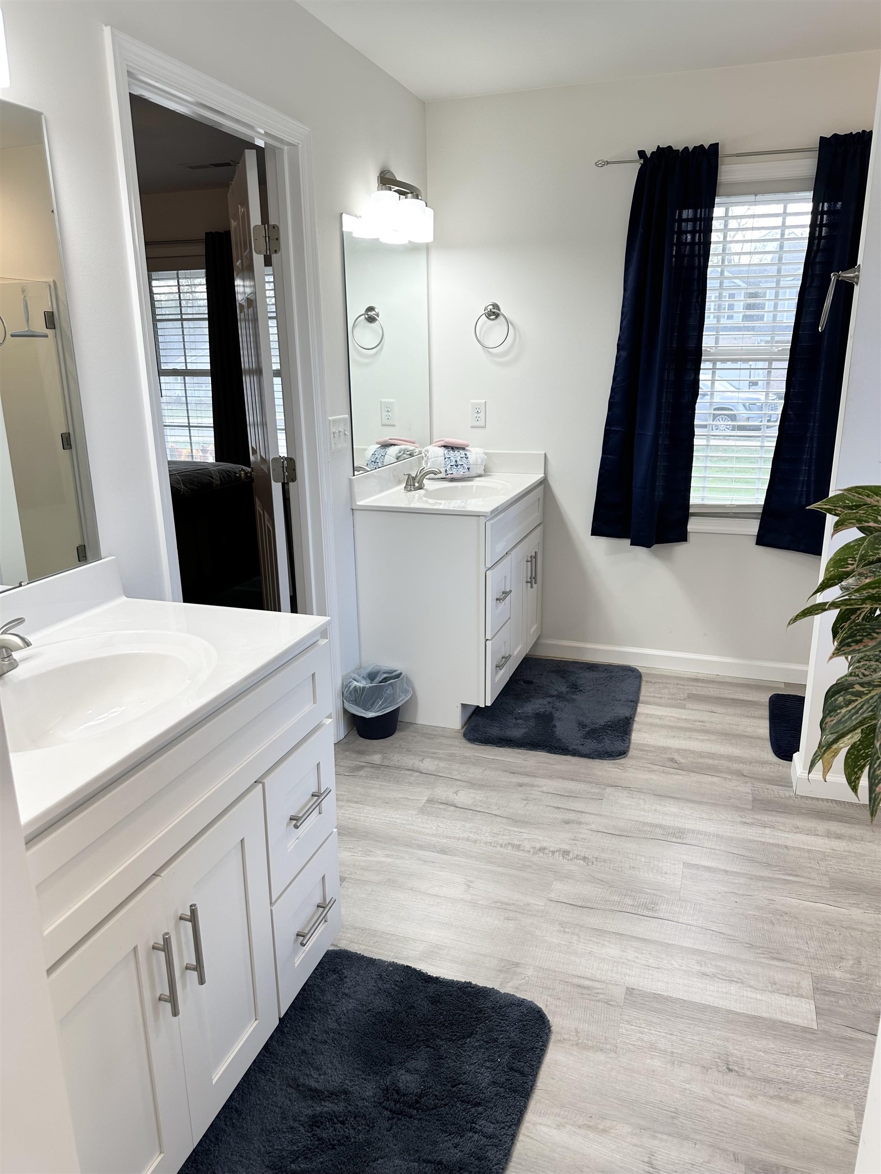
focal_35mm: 24
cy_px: 587
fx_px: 814
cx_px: 440
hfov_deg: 56.8
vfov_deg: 71.6
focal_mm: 6.86
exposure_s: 1/120
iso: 64
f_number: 1.78
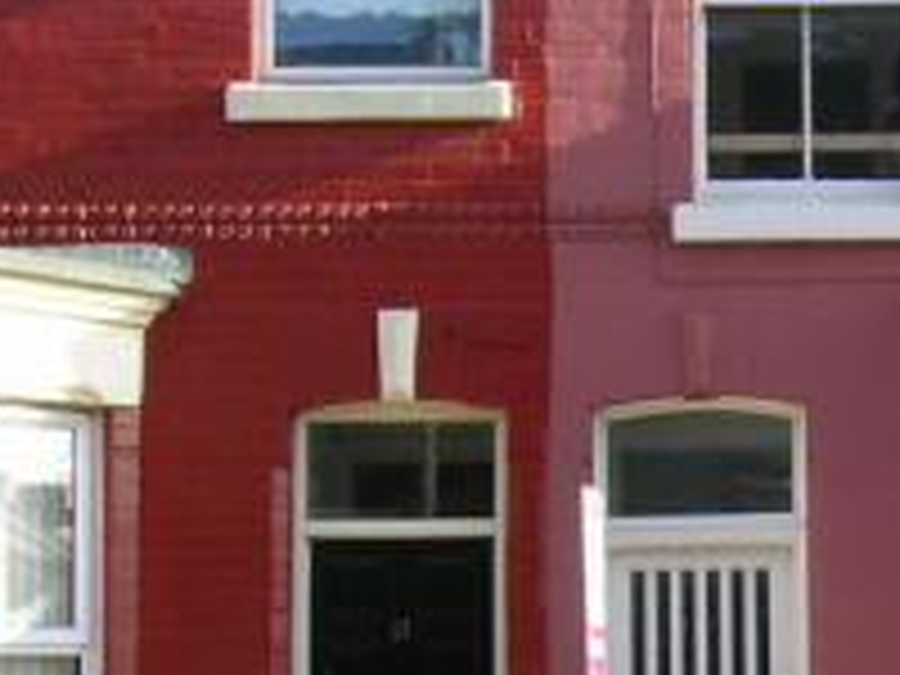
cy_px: 439
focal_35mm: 102
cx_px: 1060
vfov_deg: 14.5
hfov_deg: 18.3
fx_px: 2652
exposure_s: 1/114
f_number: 4.8
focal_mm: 7.2
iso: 50
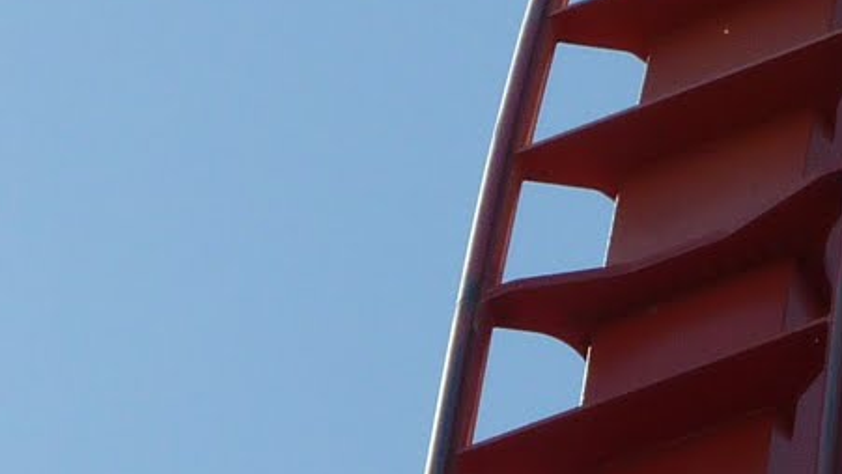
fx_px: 12261
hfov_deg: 3.9
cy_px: -623
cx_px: 807
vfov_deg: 2.2
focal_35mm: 549
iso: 80
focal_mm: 18.2
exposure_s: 1/640
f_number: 5
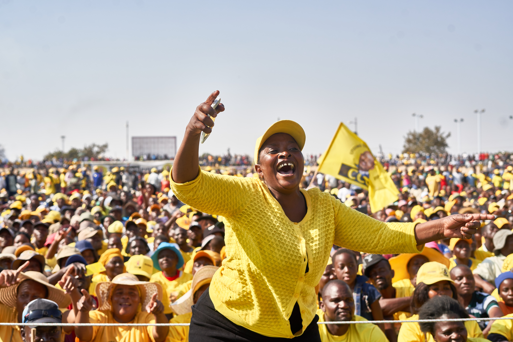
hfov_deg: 39.6
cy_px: 171
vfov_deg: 27.0
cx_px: 256
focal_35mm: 50
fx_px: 713
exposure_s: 1/1600
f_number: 5
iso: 400
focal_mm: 50
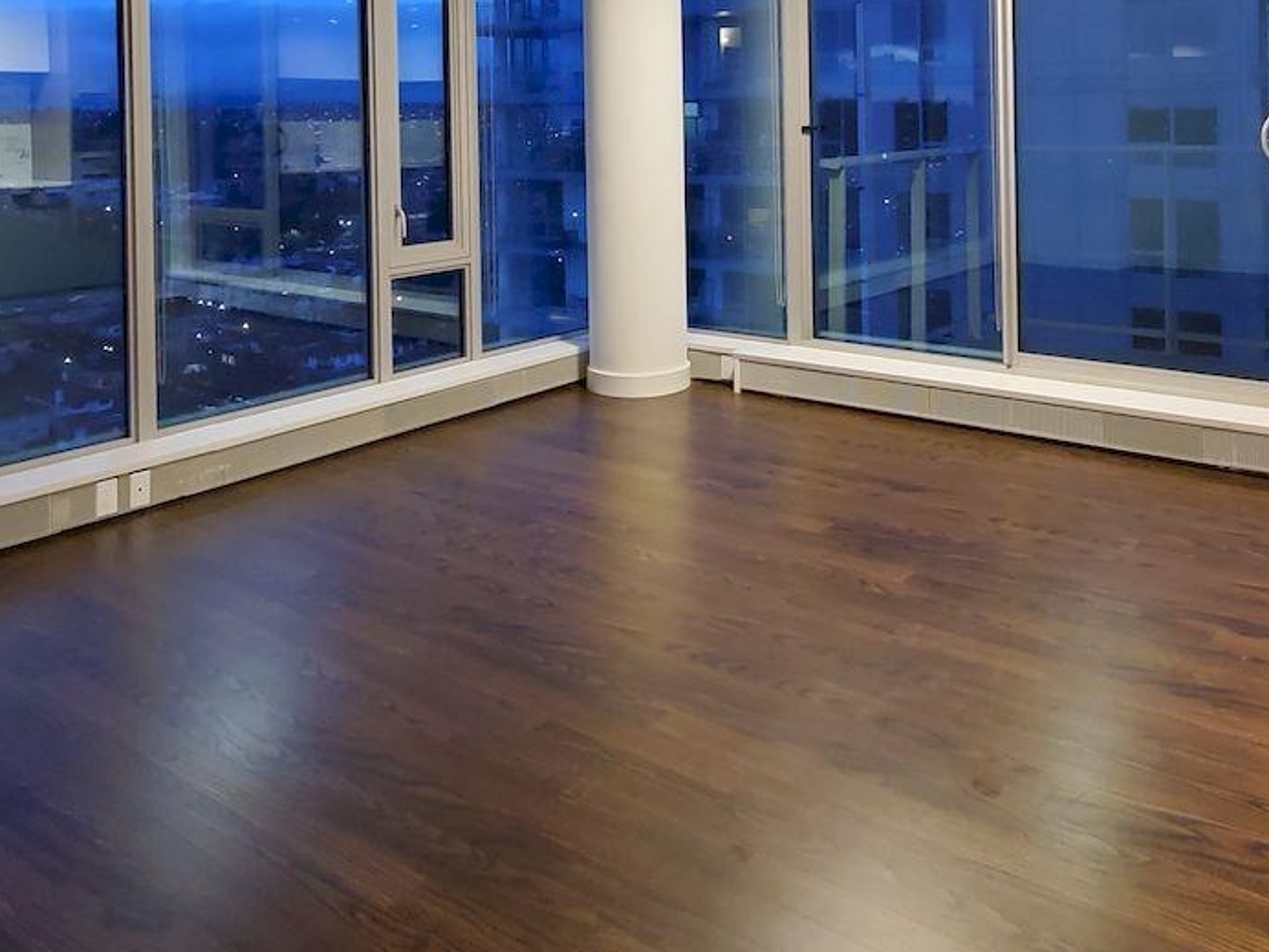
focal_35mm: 30
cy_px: 101
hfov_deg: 59.9
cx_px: 678
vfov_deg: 43.0
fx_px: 1100
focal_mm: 1.8
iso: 800
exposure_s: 1/29
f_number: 2.2
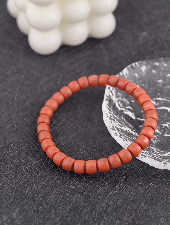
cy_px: 112
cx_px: 85
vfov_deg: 23.0
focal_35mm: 85
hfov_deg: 17.4
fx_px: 555
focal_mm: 22.48
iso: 125
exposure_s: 1/160
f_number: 2.67
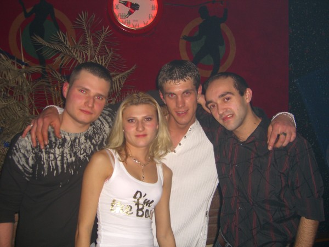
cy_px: 124
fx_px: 361
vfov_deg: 37.7
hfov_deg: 49.0
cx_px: 164
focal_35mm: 38
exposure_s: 1/60
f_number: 2.8
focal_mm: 7.9
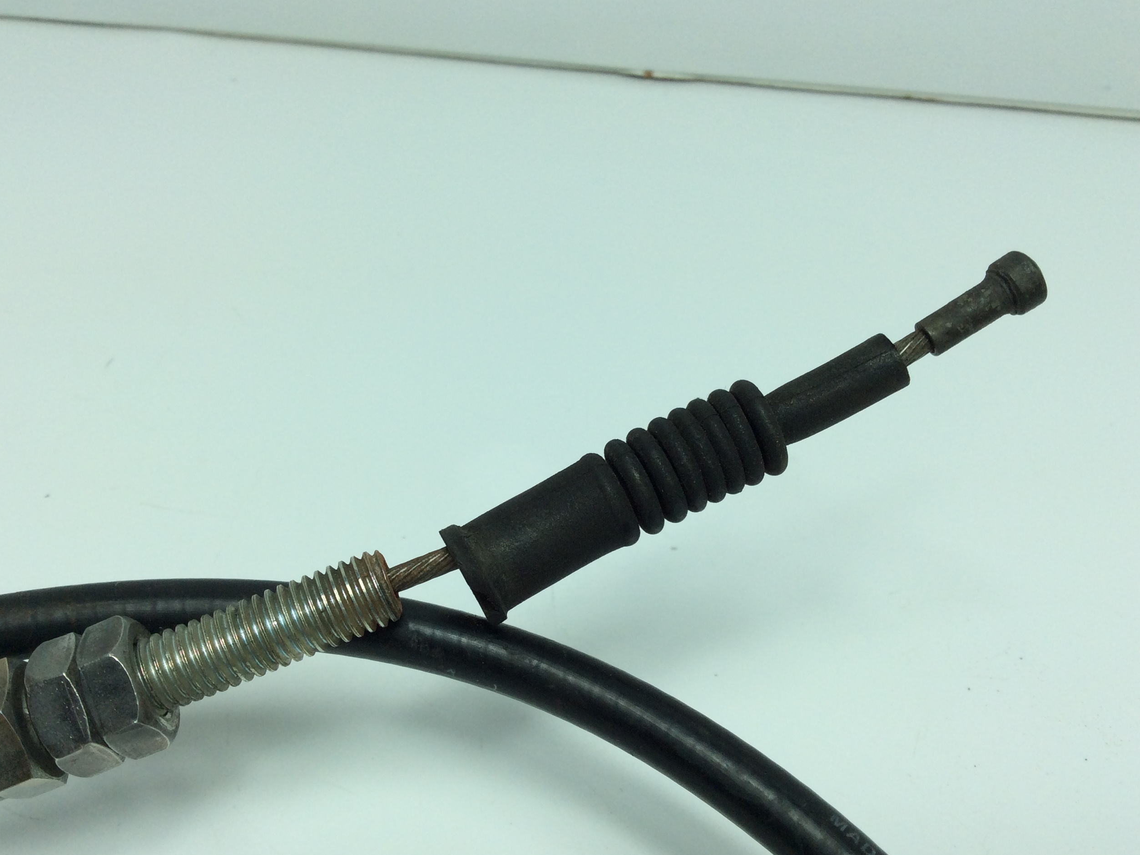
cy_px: 432
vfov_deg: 42.9
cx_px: 553
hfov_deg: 55.3
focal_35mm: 33
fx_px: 1087
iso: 32
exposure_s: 1/561
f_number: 2.4
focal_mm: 3.3
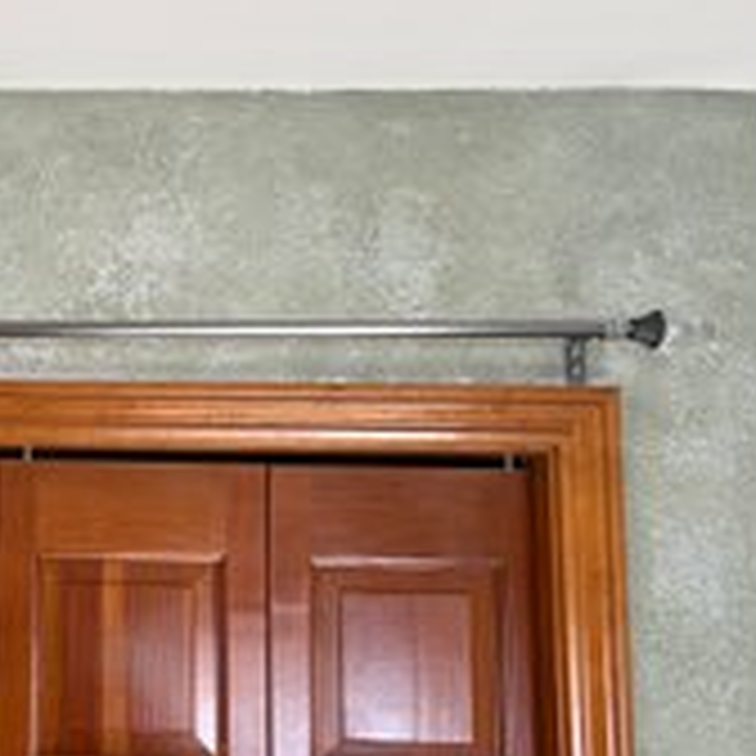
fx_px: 1161
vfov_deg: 35.8
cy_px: 484
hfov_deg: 33.1
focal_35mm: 47
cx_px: 2
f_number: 1.5
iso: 125
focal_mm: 5.7
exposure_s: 1/81
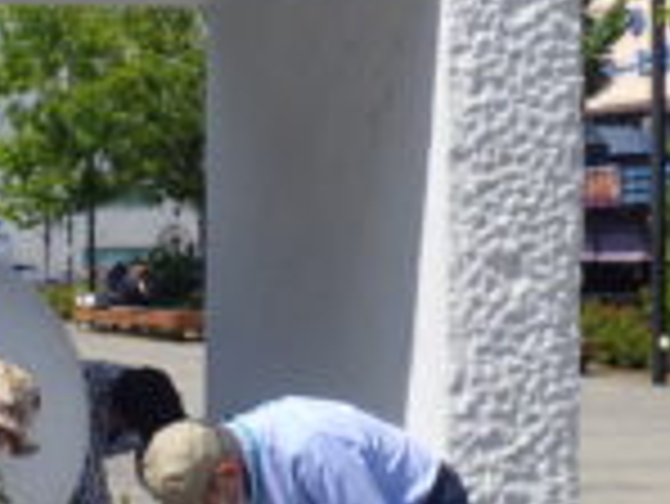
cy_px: 317
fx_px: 2073
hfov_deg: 17.2
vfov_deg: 13.8
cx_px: -227
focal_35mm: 107
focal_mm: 5
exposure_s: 1/1000
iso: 125
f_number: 4.2
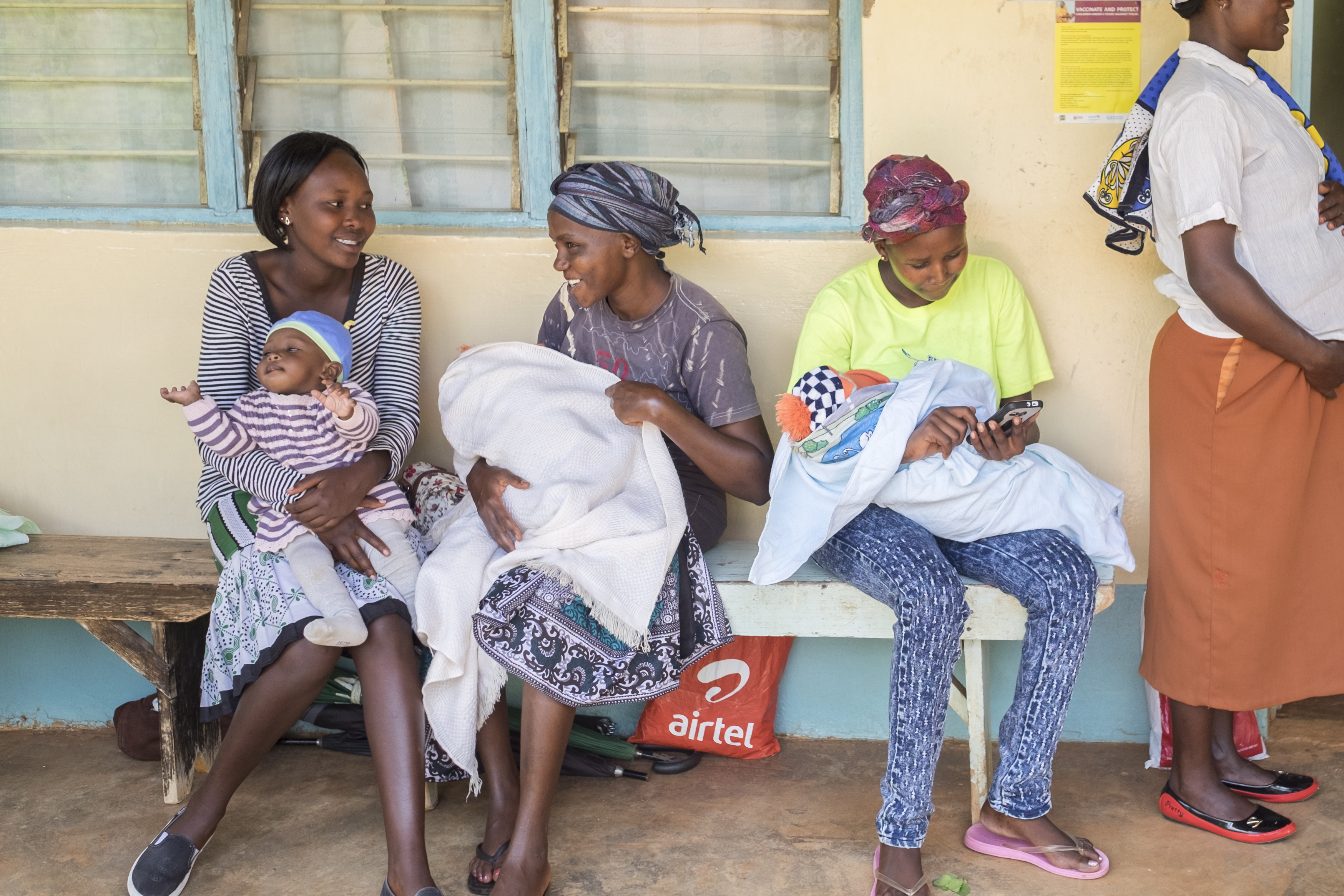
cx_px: 934
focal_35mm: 49
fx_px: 1829
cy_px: 417
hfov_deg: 39.7
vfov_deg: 27.5
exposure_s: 1/350
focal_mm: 23
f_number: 2.8
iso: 200
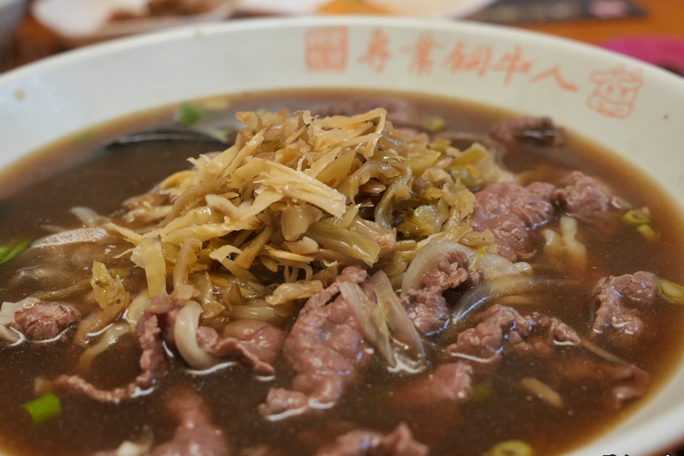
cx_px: 309
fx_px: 950
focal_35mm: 50
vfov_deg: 27.0
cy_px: 218
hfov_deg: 39.6
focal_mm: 40
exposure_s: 1/160
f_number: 6.3
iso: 2500
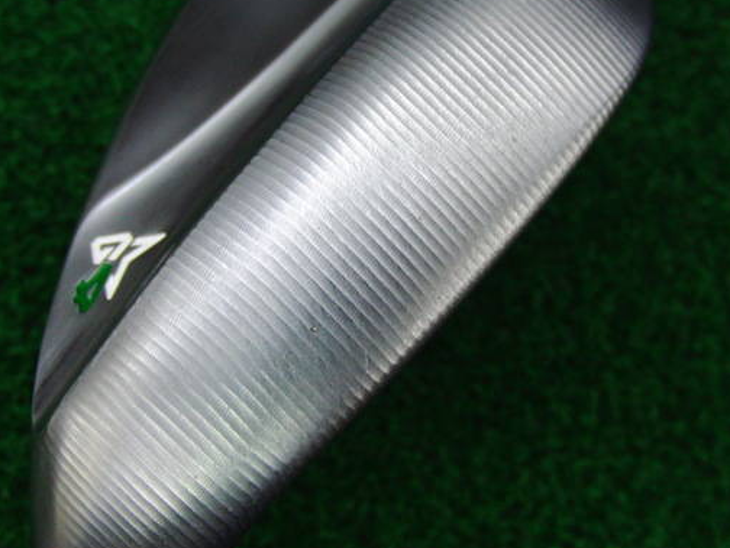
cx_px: 390
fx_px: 991
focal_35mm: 47
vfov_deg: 30.8
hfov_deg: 40.4
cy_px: 222
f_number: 3.6
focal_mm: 6.42
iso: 250
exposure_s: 1/80
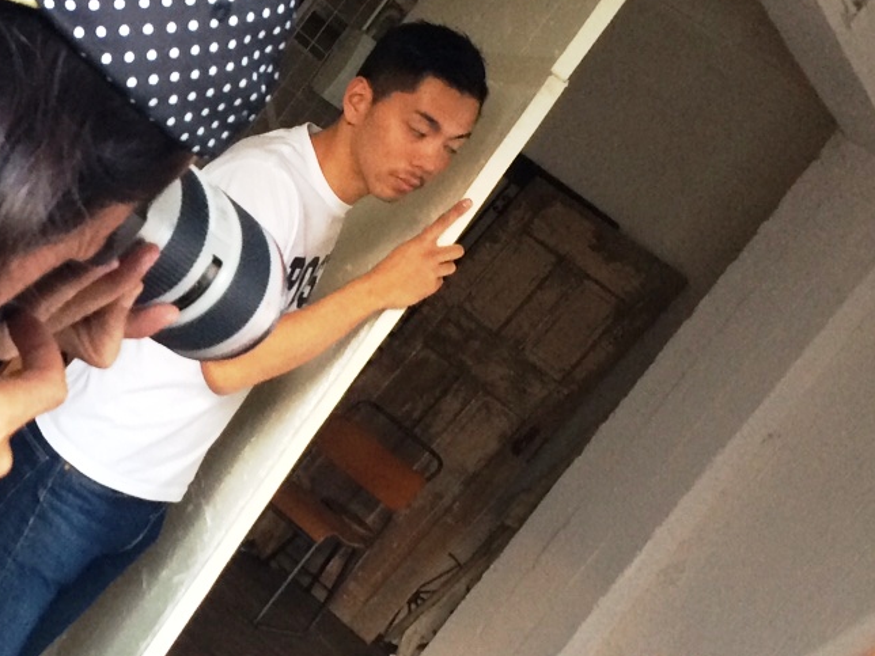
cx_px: 94
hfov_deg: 24.9
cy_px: 354
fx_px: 1921
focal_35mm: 76
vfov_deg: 19.4
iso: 125
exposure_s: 1/30
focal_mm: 4.12
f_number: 2.2
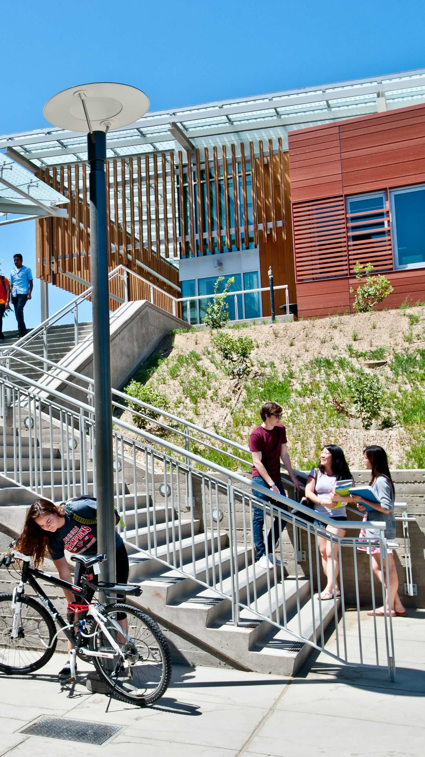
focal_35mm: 40
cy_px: 384
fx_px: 802
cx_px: 15
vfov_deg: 50.5
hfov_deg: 28.2
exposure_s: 1/400
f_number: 10
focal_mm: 25
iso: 200
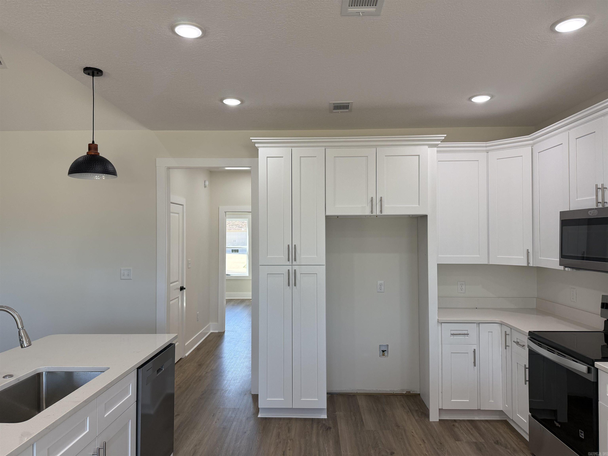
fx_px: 422
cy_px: 228
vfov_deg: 56.8
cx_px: 304
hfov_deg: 71.6
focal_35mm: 24
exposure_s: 1/225
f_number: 1.78
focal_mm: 6.76
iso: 125
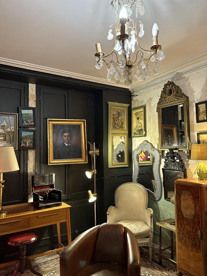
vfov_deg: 67.3
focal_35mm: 26
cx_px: 104
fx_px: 207
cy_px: 138
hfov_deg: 53.1
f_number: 1.5
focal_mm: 5.7
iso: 400
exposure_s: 1/50
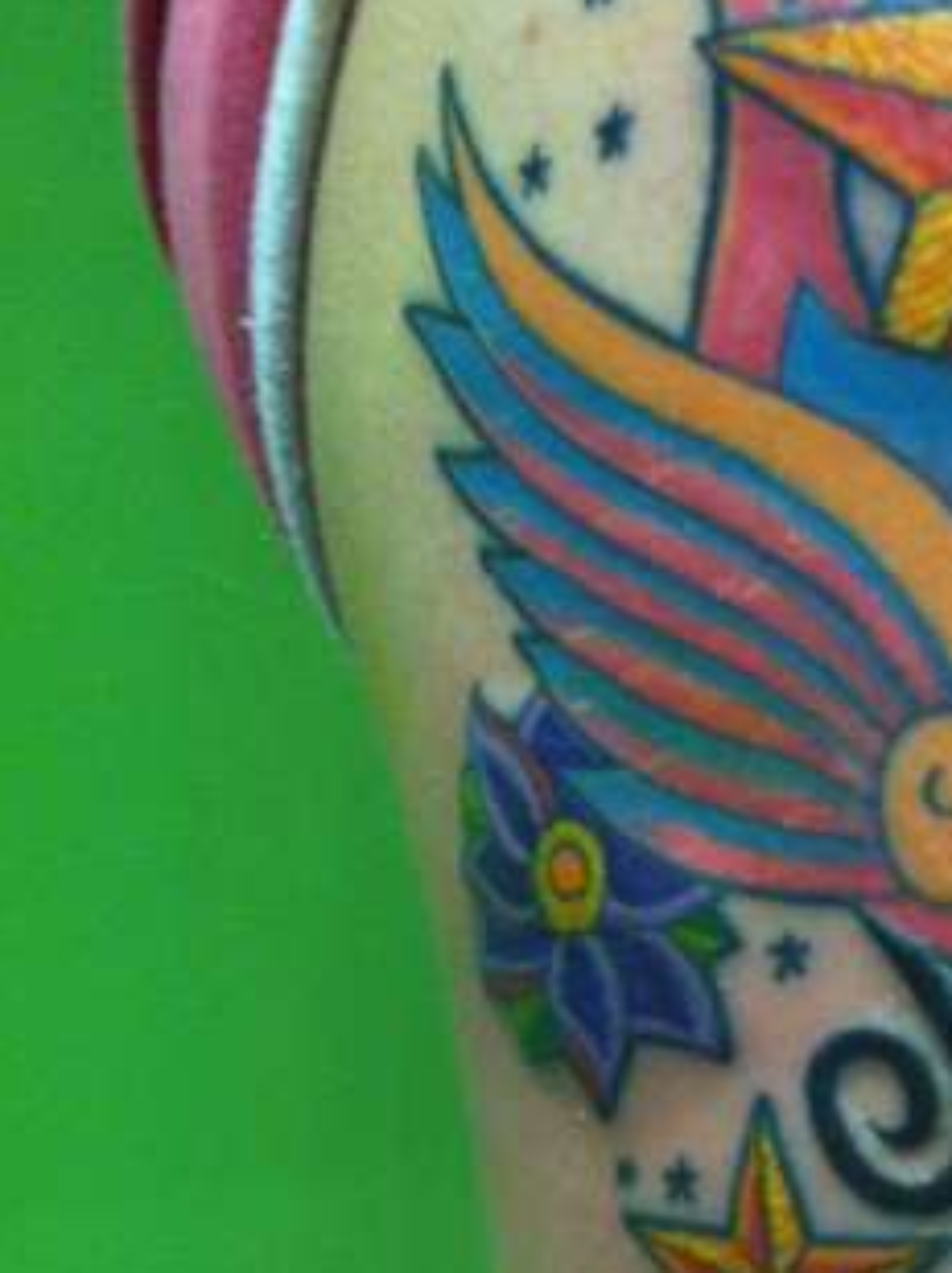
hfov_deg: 15.7
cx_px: 1096
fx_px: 3344
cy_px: 908
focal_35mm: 91
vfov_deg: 21.4
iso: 125
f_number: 2.8
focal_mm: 3.85
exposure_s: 1/15
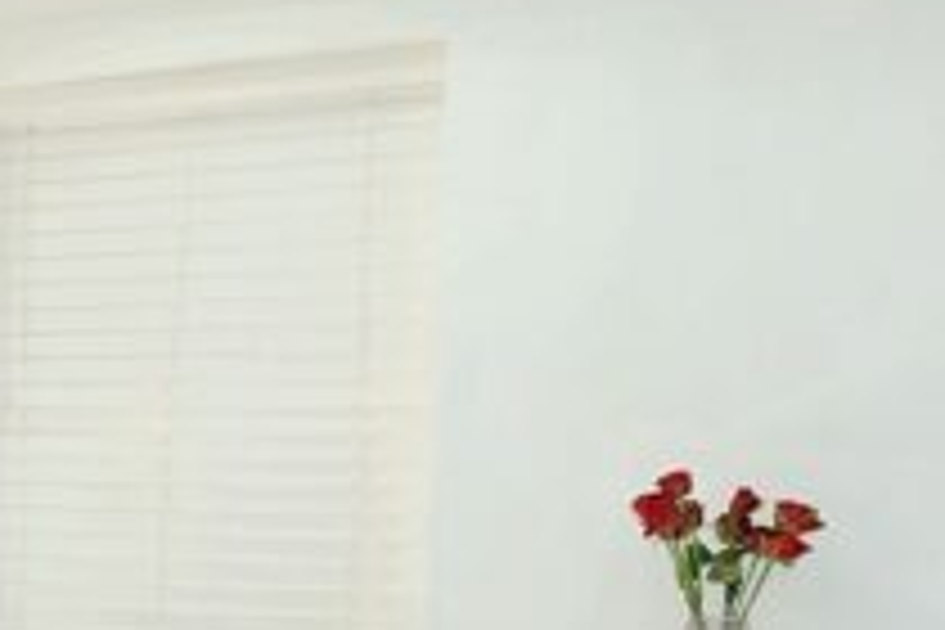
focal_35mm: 73
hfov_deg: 23.2
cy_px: 682
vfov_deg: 18.0
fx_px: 1916
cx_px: -405
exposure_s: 1/210
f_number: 4.5
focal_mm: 10
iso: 200
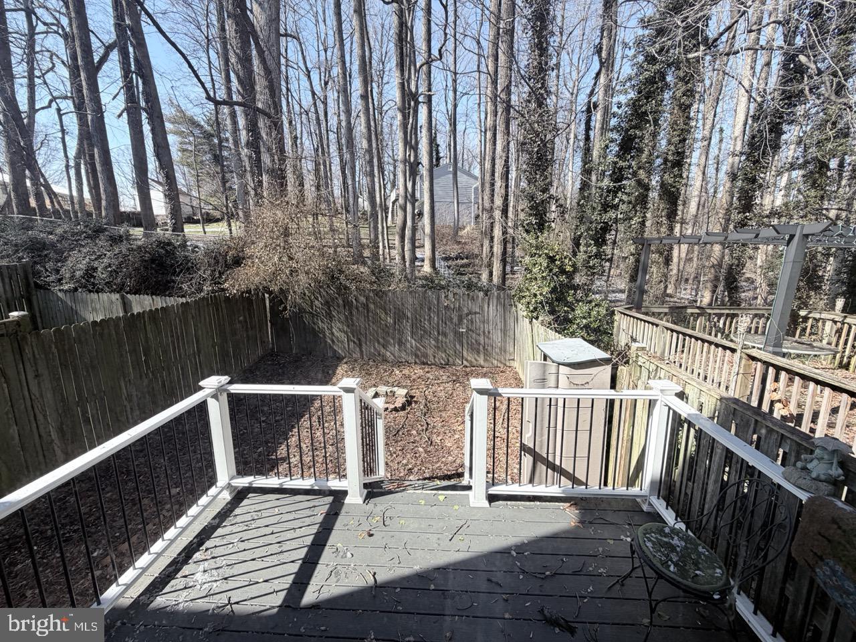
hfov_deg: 102.1
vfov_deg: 85.7
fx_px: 346
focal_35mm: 14
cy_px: 321
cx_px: 428
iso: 50
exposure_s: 1/502
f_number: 2.2
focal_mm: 2.22
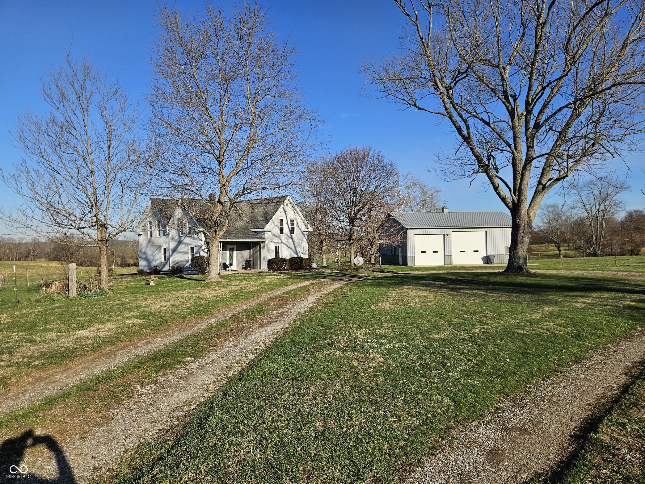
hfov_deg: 73.9
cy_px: 242
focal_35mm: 23
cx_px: 322
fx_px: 429
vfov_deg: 58.9
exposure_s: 1/2391
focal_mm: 5.4
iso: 25
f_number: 1.8
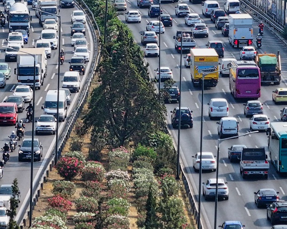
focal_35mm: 361
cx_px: 90
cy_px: 21
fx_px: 3066
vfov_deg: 4.3
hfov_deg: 5.4
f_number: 3.4
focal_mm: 30.7
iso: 100
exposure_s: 1/640
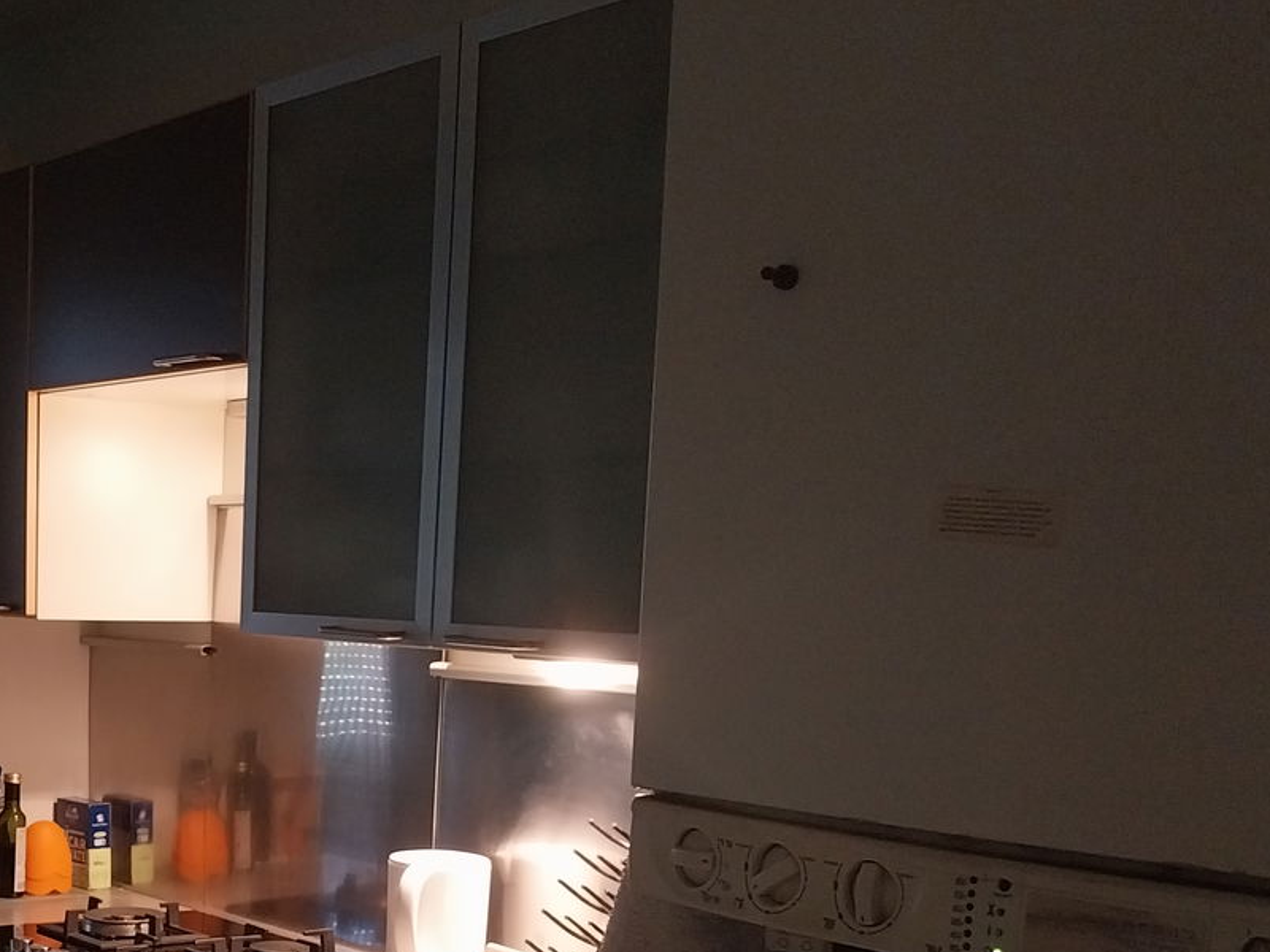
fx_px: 1908
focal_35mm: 52
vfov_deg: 27.2
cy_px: 823
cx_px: 164
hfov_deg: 35.0
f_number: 1.8
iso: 640
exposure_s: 1/25
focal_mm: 4
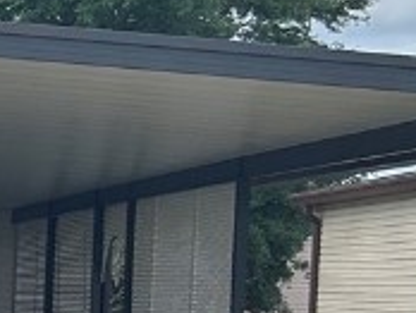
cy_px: 421
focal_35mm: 153
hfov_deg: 11.0
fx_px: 1841
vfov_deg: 9.5
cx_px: -557
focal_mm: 5.7
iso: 50
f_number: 1.5
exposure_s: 1/3257
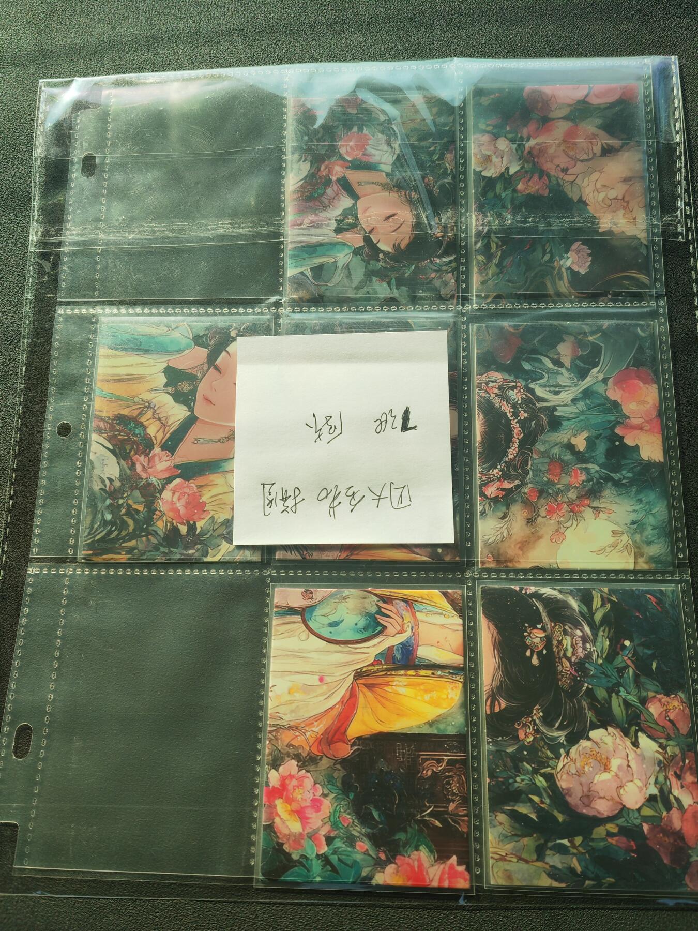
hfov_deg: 51.4
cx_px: 349
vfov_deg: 65.3
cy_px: 466
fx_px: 726
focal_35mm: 27
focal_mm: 5.53
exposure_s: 1/100
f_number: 1.8
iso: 100
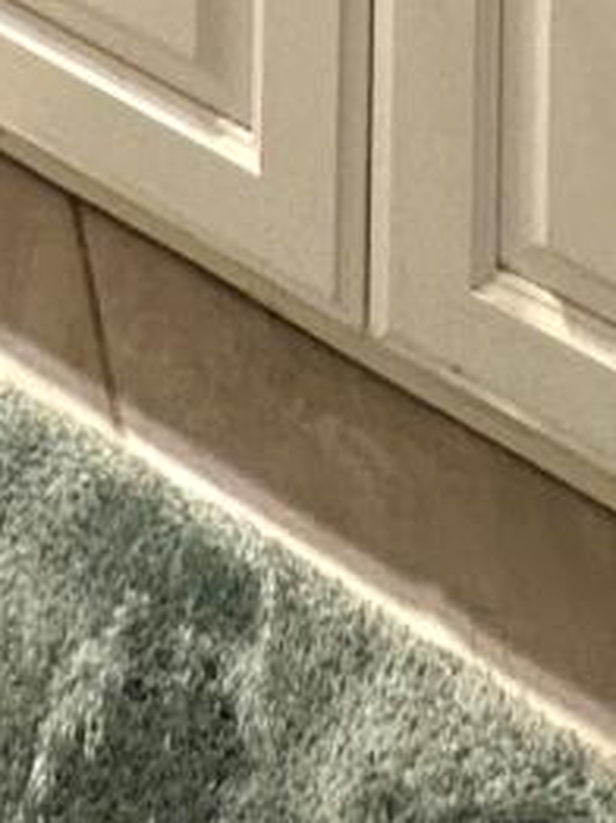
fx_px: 2543
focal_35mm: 107
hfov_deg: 13.8
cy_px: -2290
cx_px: 283
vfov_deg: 8.8
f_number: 2.2
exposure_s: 1/120
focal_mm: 2.22
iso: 64
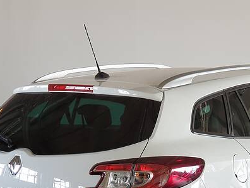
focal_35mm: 105
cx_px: 174
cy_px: 180
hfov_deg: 18.6
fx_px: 758
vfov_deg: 13.9
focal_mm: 6
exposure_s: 1/33
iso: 100
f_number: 2.4
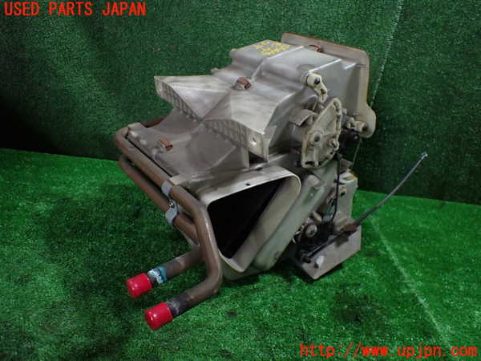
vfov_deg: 46.8
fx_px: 417
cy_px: 180
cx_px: 240
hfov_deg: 60.0
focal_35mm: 30
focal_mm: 5.4
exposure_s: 1/125
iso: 640
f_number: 2.3
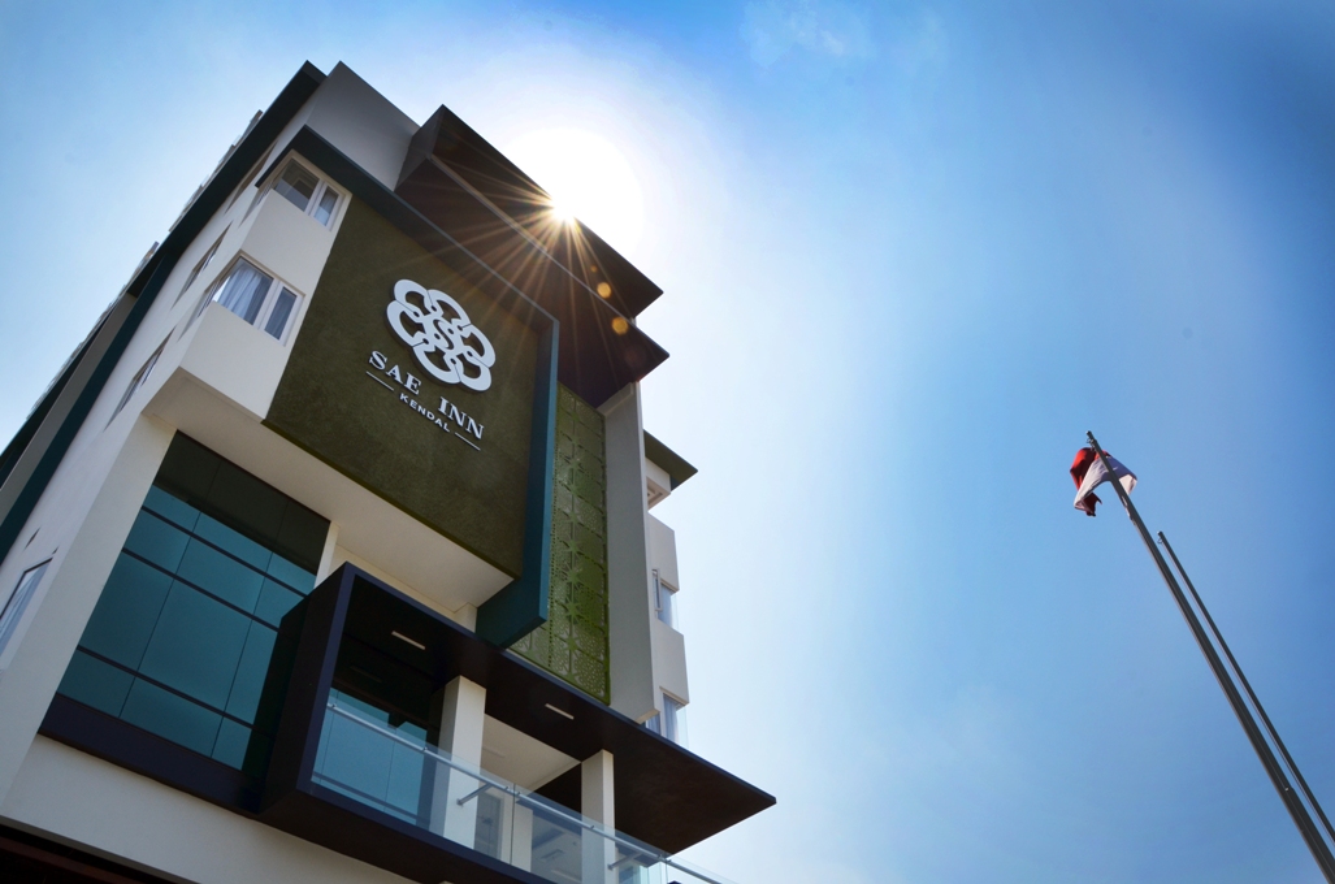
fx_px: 999
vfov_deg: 47.7
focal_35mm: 27
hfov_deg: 67.5
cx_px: 668
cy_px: 442
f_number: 16
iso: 200
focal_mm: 18
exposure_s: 1/250
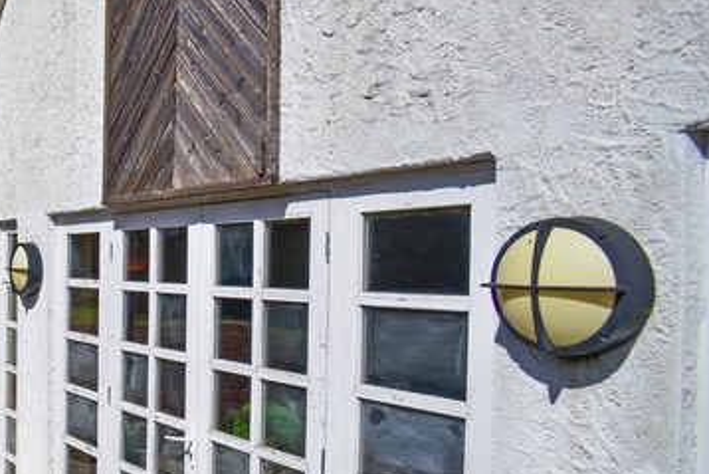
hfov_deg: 31.7
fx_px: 788
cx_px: -285
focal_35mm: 40
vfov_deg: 33.4
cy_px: 244
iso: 200
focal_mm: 14
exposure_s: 1/400
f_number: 11
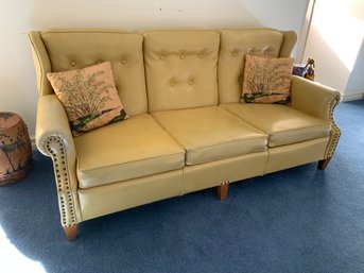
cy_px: 136
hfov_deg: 61.7
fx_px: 305
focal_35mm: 29
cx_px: 182
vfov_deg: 48.2
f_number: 1.8
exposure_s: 1/60
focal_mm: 3
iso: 100
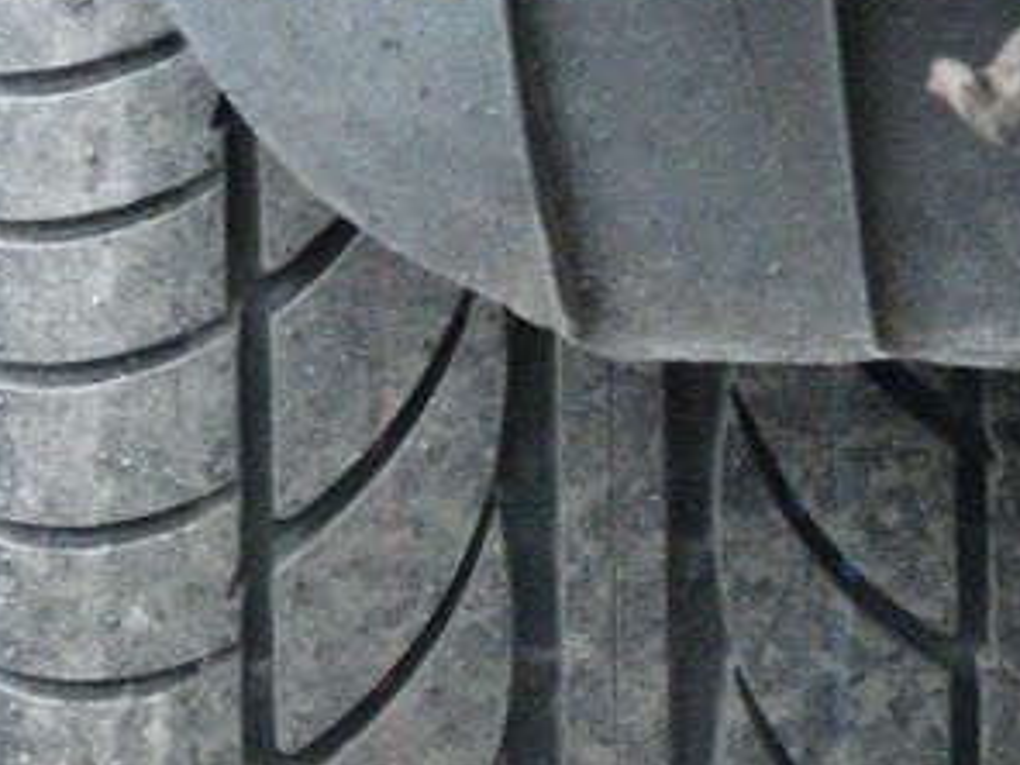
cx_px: 644
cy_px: 720
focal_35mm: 402
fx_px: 11845
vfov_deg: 3.7
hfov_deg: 4.9
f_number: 3.6
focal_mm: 30.6
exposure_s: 1/80
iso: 800
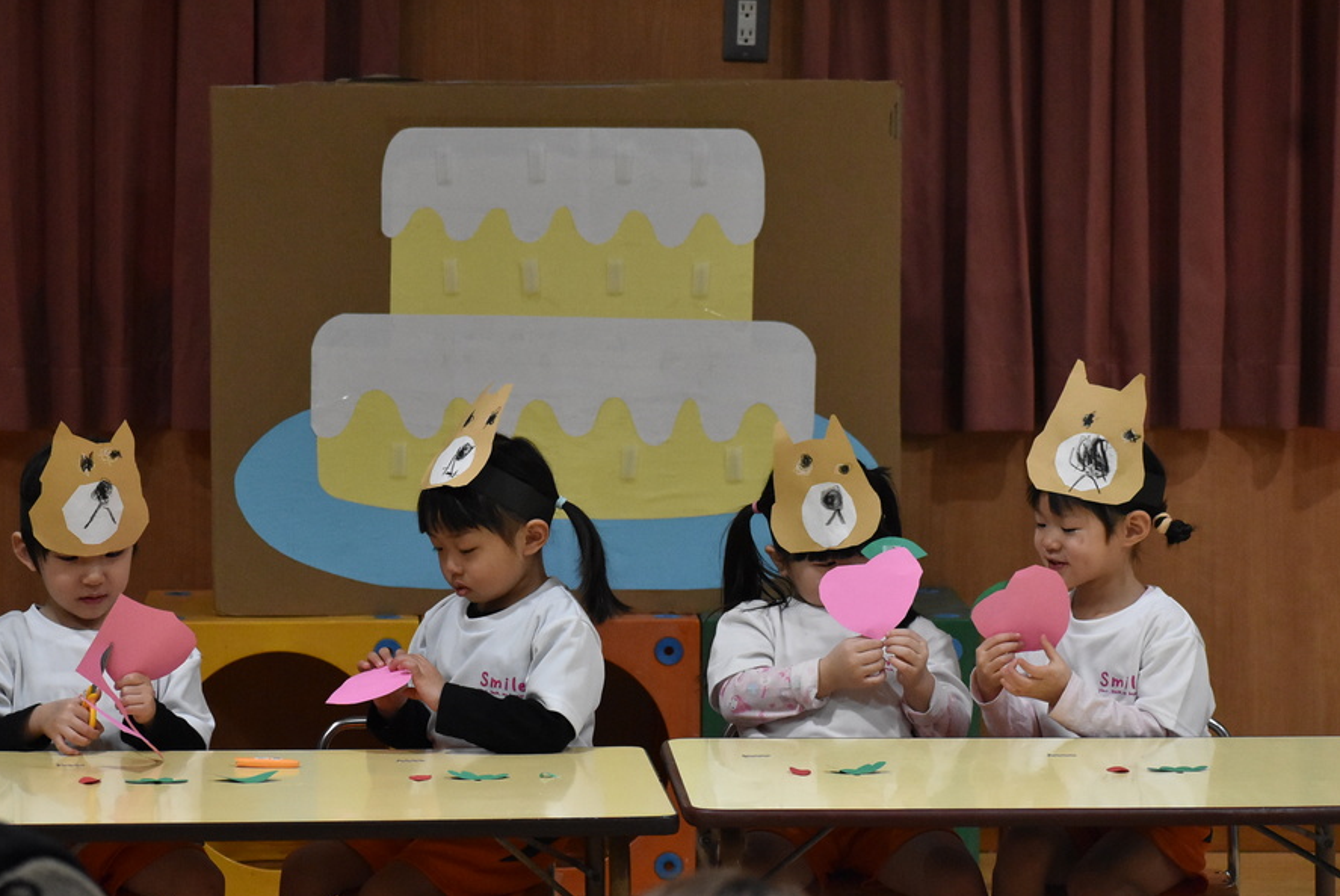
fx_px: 5981
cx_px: 617
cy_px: 455
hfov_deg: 12.8
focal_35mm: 161
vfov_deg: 8.6
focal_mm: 95
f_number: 5
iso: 4000
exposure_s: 1/400
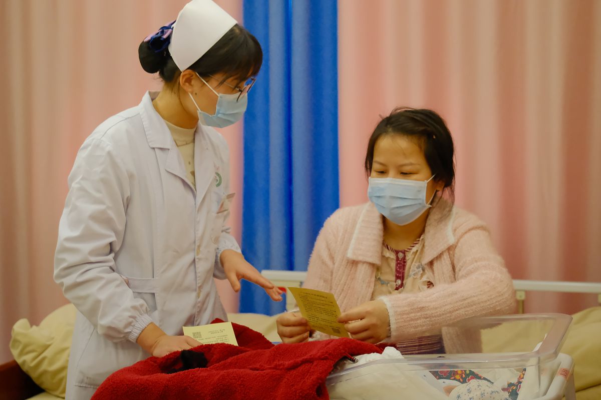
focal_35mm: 47
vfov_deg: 28.6
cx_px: 300
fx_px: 785
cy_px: 200
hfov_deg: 41.9
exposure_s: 1/250
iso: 4000
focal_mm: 31.1
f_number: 2.8
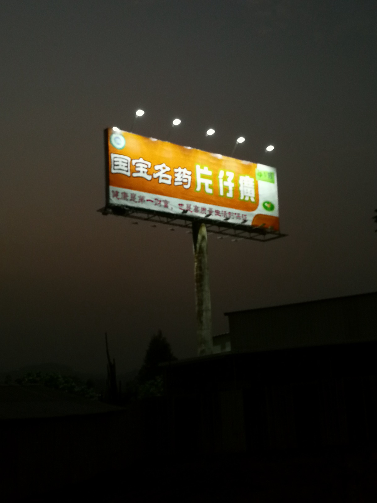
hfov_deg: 35.1
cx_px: 188
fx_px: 595
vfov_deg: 45.8
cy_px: 252
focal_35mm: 41
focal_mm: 3.95
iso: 1000
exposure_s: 1/16.7
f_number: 2.2
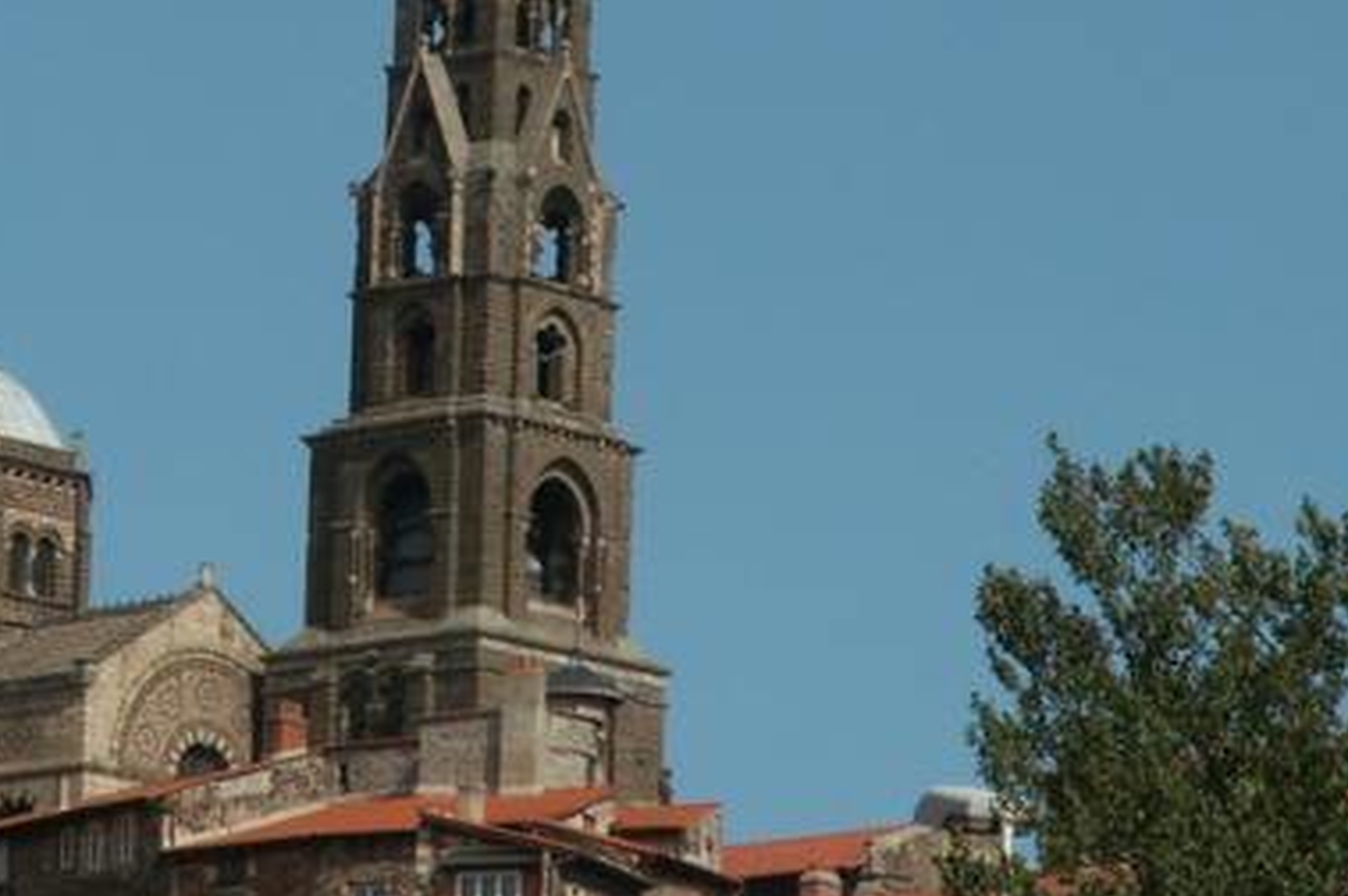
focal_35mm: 357
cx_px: 317
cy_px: 277
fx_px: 13356
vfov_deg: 3.8
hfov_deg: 5.8
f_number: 8
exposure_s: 1/250
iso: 50
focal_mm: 33.23
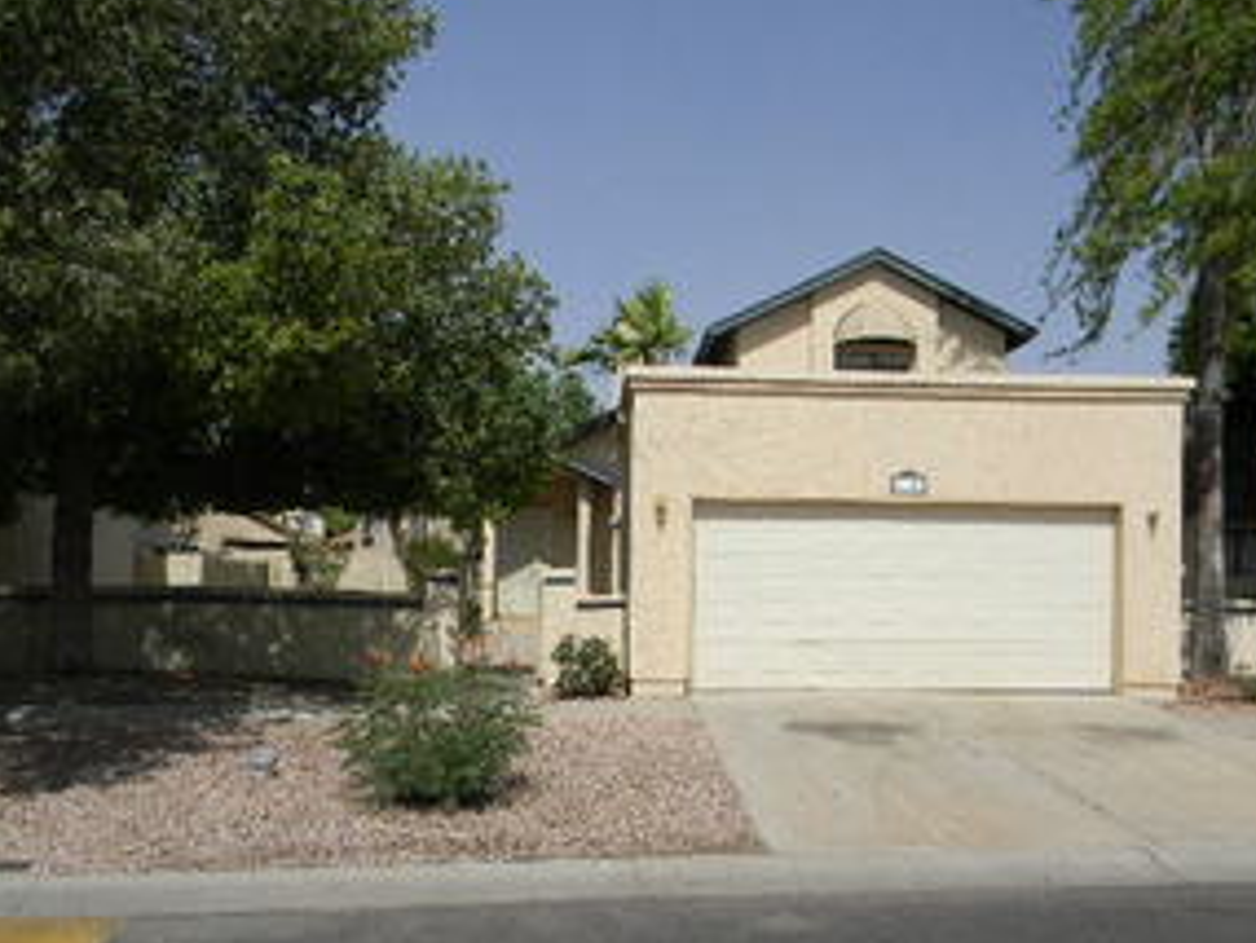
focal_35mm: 34
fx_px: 1234
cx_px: 679
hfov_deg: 53.9
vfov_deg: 41.7
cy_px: 538
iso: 112
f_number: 7
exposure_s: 1/568
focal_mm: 5
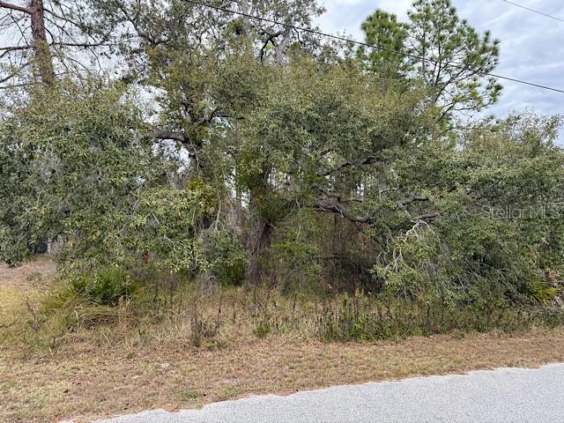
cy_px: 212
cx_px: 282
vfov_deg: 56.8
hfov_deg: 71.6
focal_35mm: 24
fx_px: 391
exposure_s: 1/931
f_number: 1.78
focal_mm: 6.76
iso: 100
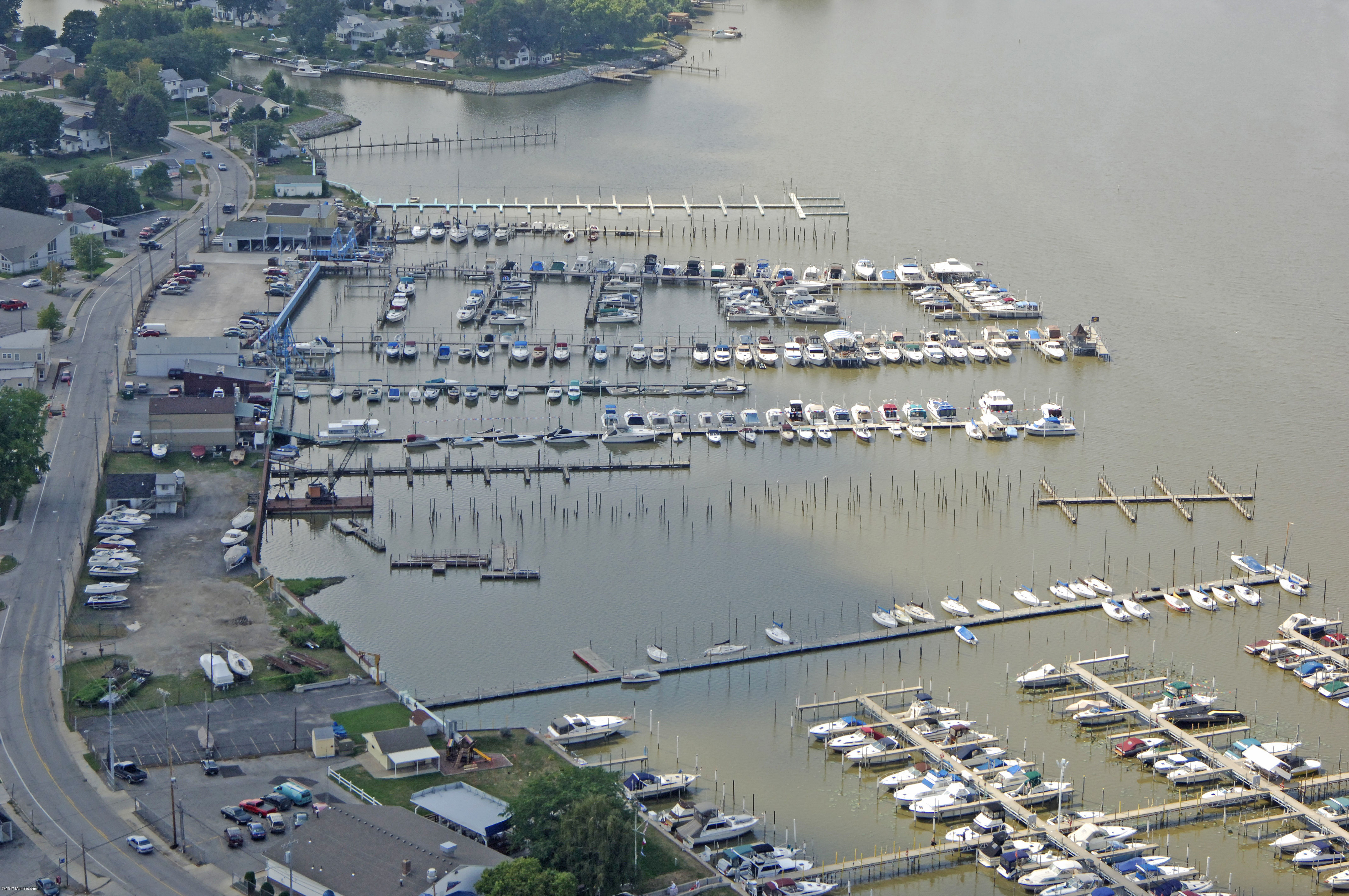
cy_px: 448
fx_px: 2919
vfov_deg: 17.4
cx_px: 674
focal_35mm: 78
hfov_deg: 26.0
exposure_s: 1/1000
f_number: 6.3
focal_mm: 52
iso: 400
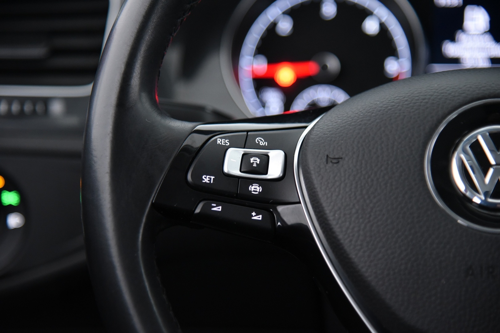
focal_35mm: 120
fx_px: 1667
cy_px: 166
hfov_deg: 17.1
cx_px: 250
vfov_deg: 11.4
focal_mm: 120
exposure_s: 1/25
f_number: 4
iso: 4000
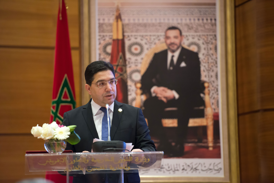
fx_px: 1523
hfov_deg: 10.3
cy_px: 92
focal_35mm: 200
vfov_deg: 6.9
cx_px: 137
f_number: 2.8
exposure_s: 1/100
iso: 2500
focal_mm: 200
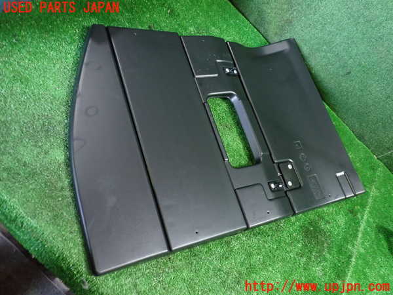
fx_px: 341
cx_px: 196
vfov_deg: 46.8
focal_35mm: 30
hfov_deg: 60.0
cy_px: 148
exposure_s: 1/30
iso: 400
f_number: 2.3
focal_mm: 5.4
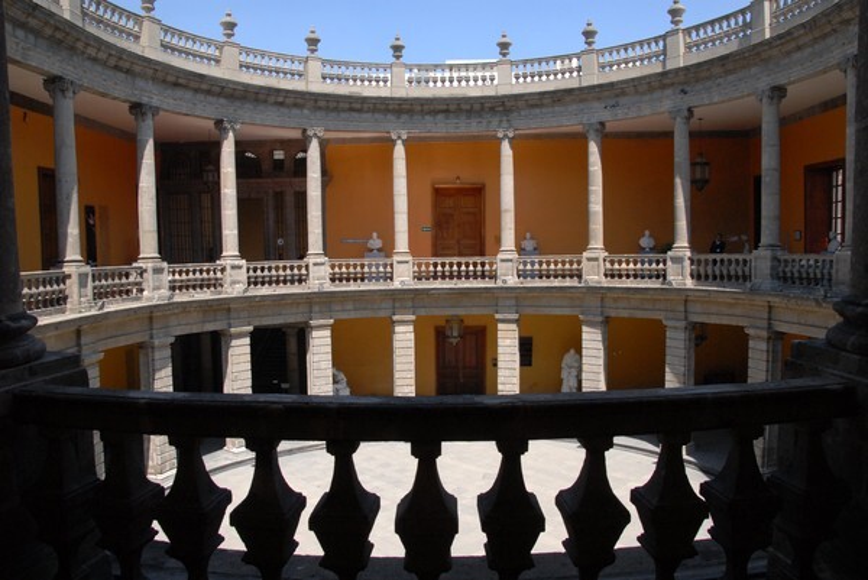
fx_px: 651
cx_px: 434
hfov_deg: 67.3
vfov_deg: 48.0
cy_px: 290
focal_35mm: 27
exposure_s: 1/320
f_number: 9
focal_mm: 18
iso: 500
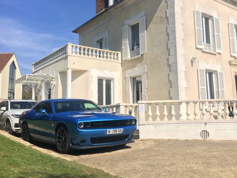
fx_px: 260
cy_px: 77
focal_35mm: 38
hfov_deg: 48.6
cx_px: 145
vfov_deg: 37.6
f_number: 2.2
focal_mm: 4.15
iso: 25
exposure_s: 1/1350
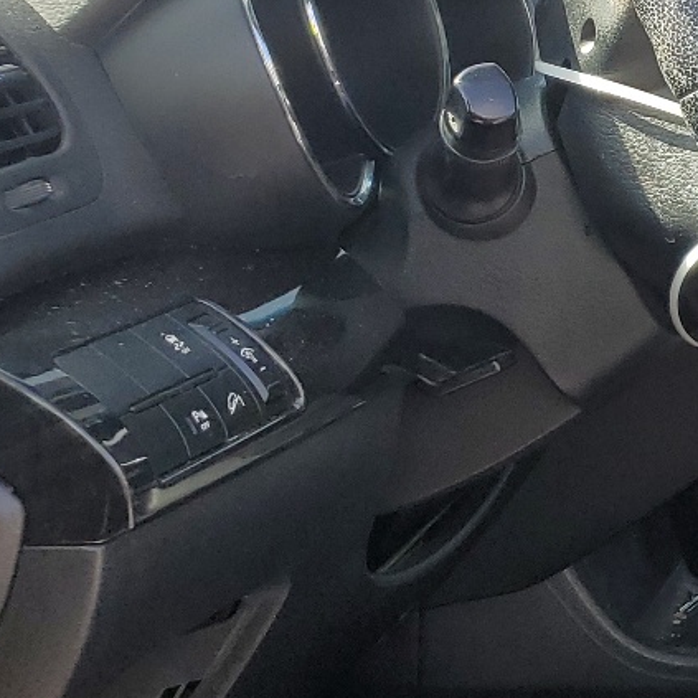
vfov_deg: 19.9
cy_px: 419
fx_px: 1985
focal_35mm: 87
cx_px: 1299
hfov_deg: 16.4
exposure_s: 1/625
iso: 50
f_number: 1.5
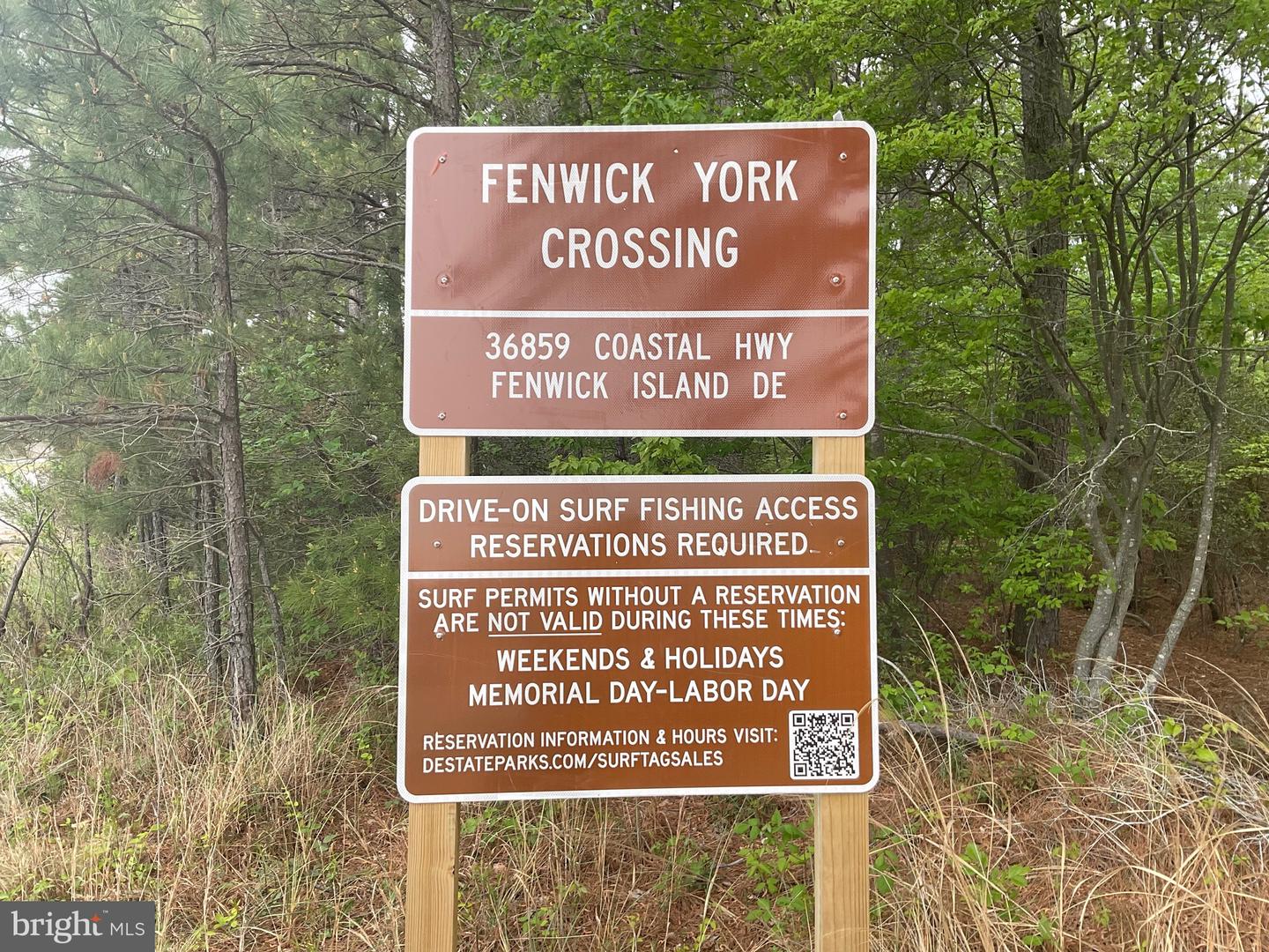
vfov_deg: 48.2
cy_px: 476
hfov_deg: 61.7
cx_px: 634
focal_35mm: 29
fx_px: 1063
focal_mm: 3
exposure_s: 1/586
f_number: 1.8
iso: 16
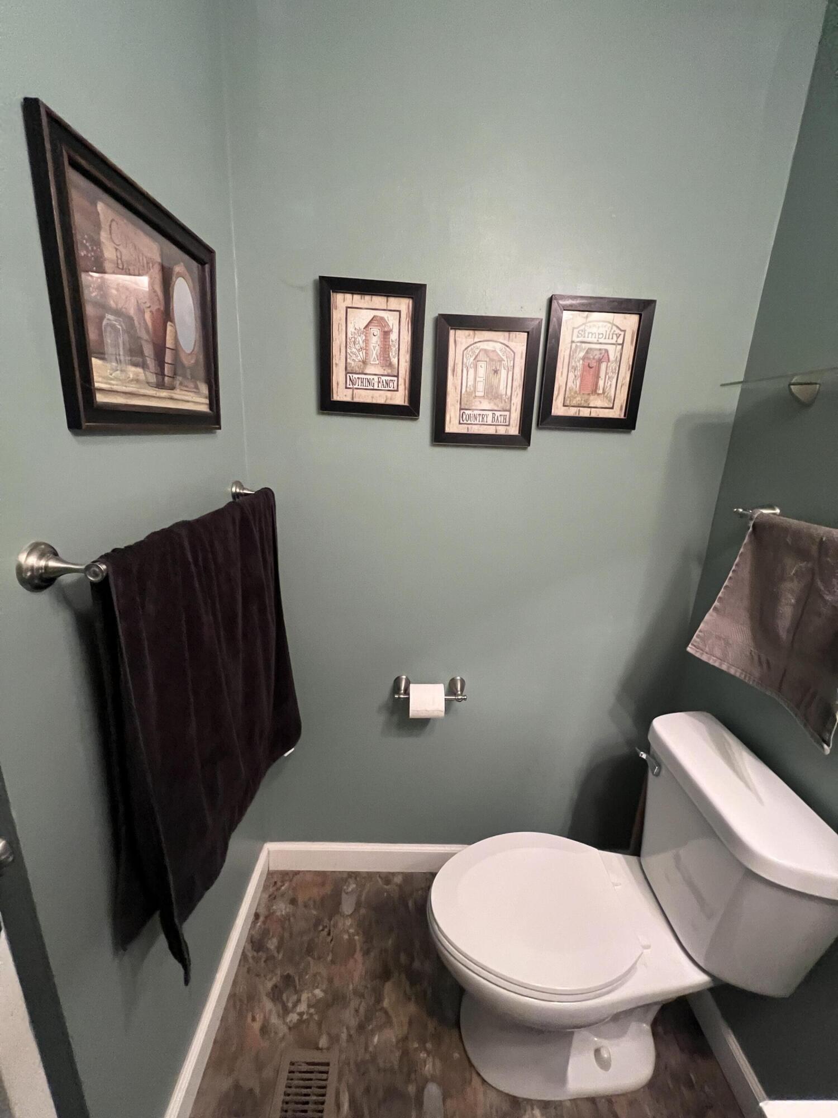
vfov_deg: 106.2
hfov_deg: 89.9
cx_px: 419
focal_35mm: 13
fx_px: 420
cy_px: 559
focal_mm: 1.57
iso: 800
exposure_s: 1/60
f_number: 1.8
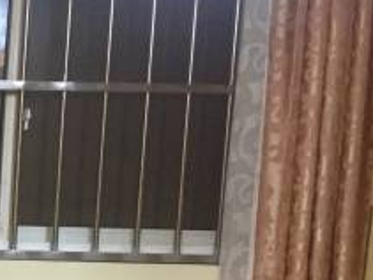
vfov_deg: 12.8
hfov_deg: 16.0
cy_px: 404
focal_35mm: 110
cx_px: -230
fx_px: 1185
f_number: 2.2
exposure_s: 1/33
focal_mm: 4.15
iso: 320
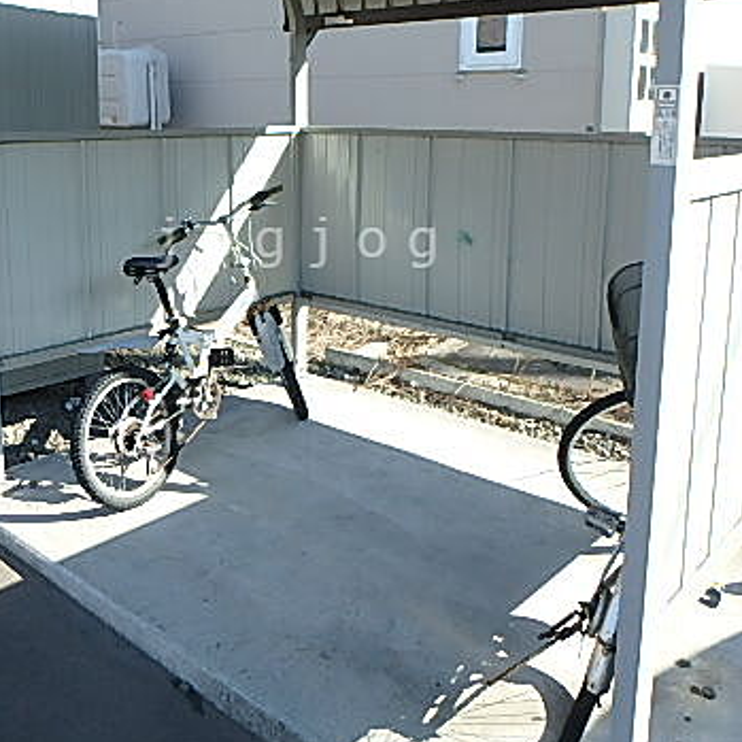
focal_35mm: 34
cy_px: 242
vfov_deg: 47.6
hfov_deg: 48.2
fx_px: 825
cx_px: 302
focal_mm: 3.7
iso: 125
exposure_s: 1/320
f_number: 3.5
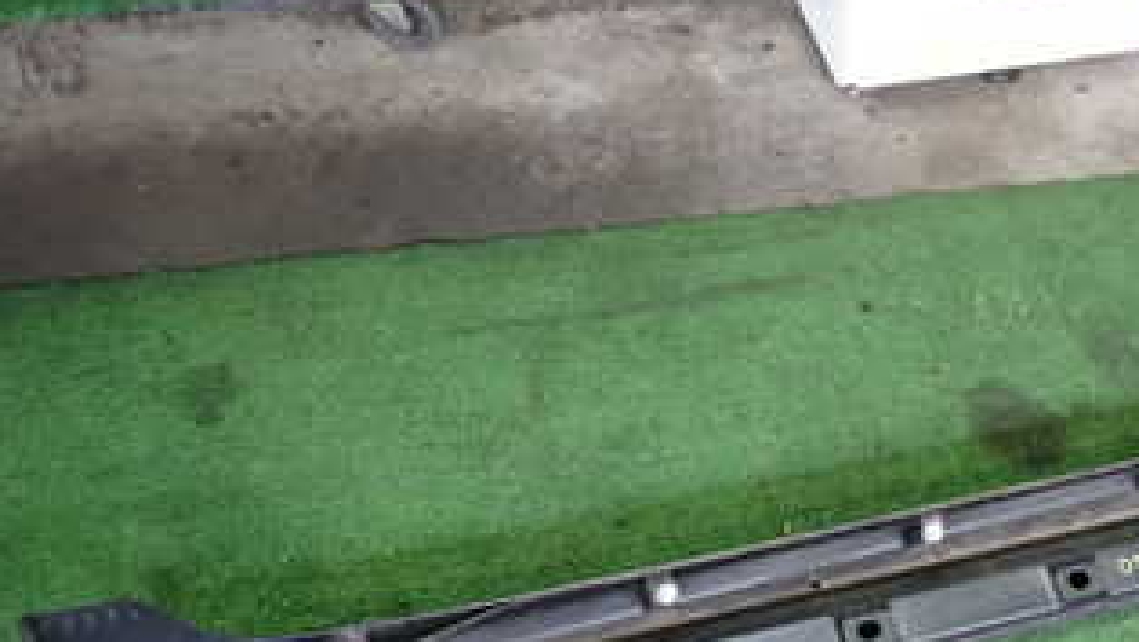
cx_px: 1052
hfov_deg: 37.0
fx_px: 1571
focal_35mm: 52
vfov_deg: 23.1
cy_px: 392
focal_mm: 4.5
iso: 250
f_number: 2
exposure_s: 1/30
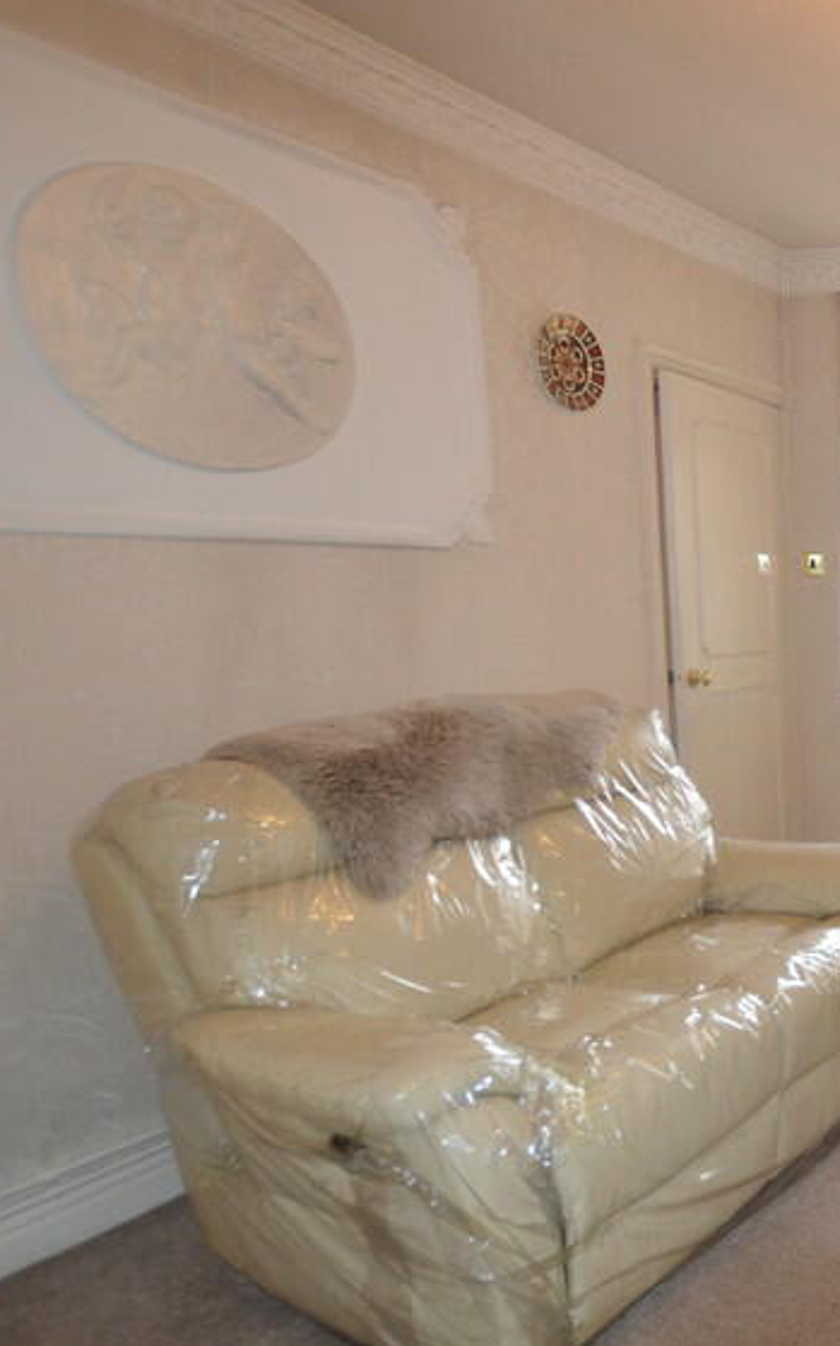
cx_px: 1008
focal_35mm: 28
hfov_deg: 35.2
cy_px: 813
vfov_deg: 65.8
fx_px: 1026
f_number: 4
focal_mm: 10
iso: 400
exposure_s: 1/80
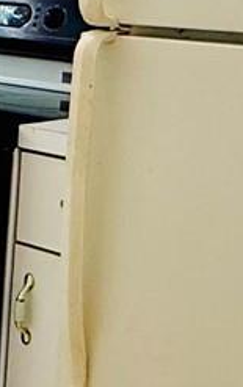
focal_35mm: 96
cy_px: 52
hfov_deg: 11.1
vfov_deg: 21.2
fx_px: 1014
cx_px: -368
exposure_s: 1/120
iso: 160
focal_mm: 2.22
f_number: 2.2
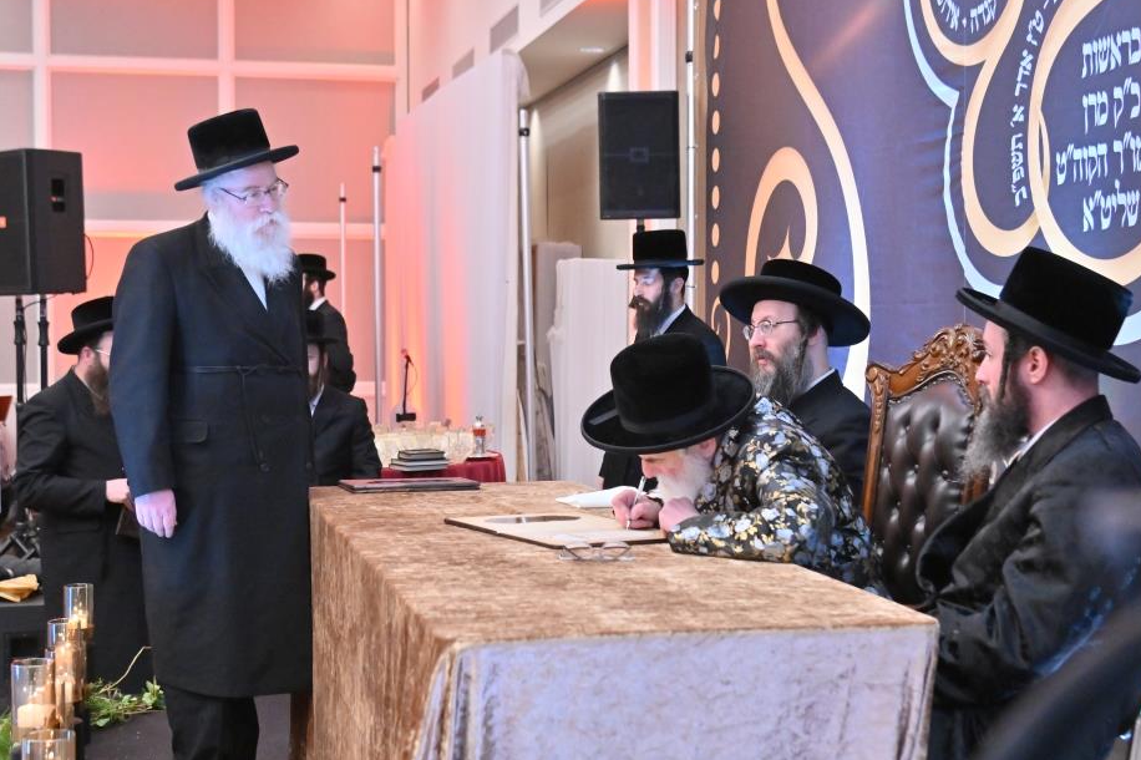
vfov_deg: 23.8
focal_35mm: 57
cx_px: 595
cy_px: 371
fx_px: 1806
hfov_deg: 35.1
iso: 1600
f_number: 4
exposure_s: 1/125
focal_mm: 34
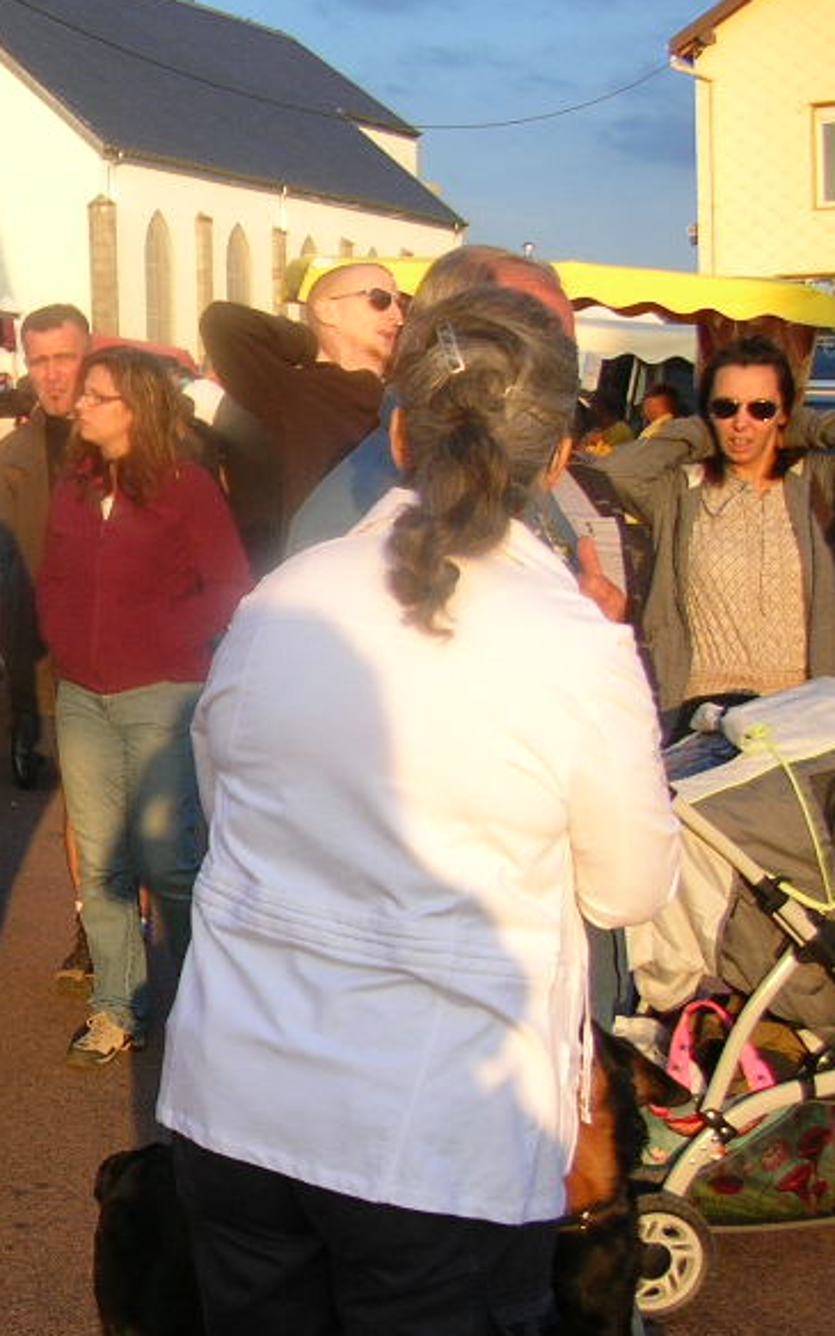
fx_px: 2367
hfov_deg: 18.5
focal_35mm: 65
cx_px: -263
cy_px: 721
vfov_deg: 31.5
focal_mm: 5.8
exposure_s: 1/262
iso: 50
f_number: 2.8
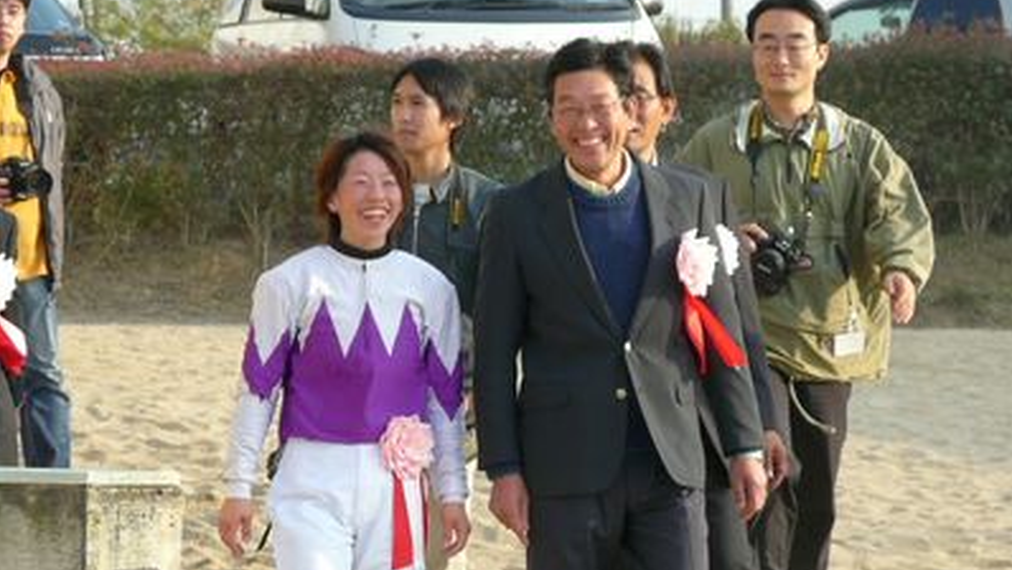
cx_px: 506
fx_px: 7407
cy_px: 341
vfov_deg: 4.4
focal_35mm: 276
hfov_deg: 7.8
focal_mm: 32.5
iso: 100
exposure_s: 1/320
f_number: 3.6
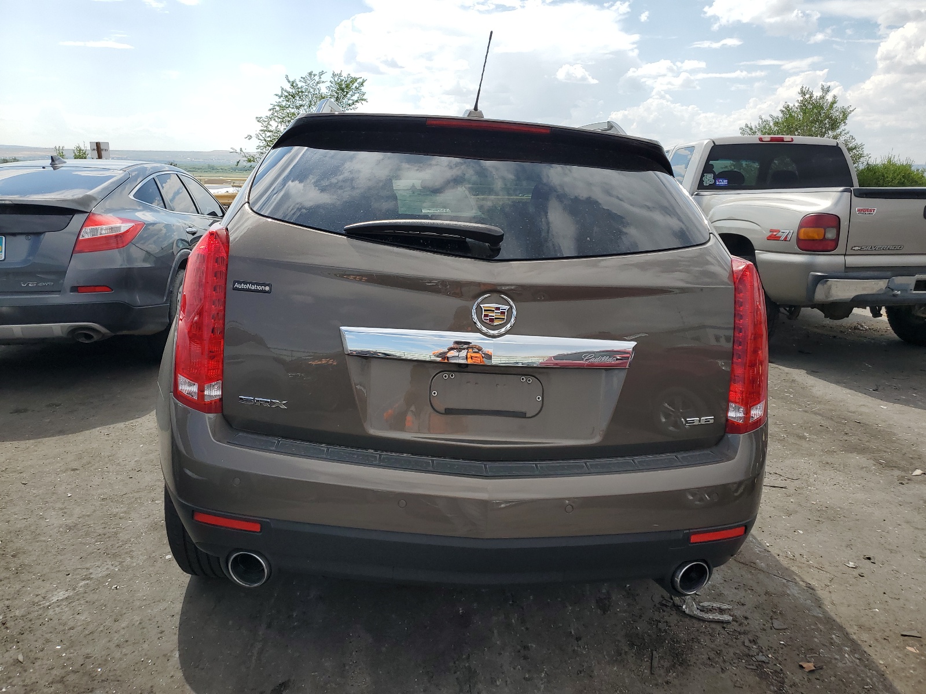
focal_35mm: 26
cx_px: 463
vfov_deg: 53.1
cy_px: 347
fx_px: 696
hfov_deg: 67.3
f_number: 1.5
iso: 50
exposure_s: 1/3333
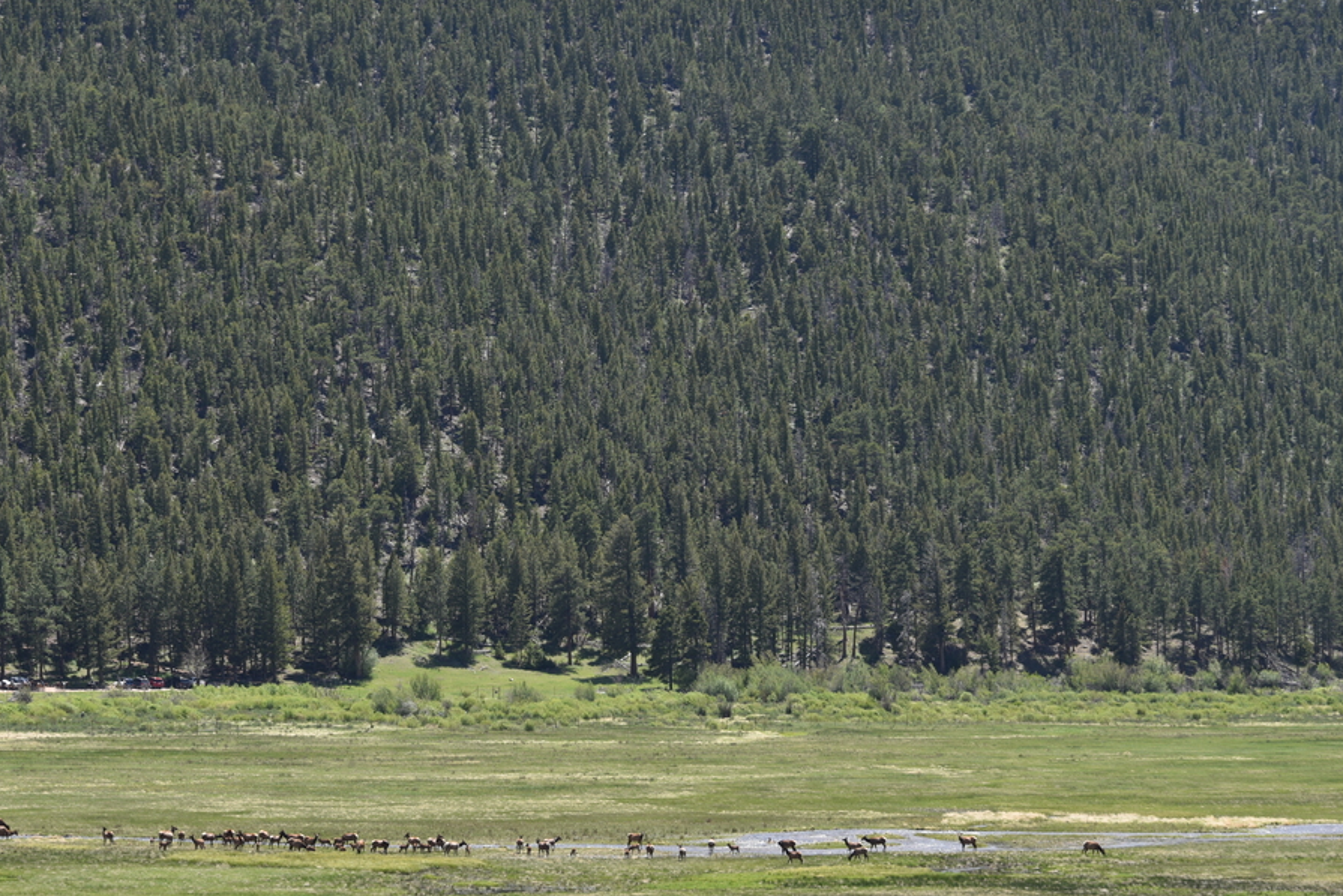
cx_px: 621
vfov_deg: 9.6
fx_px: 5335
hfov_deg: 14.3
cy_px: 273
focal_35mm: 143
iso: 100
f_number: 8
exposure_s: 1/250
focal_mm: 100
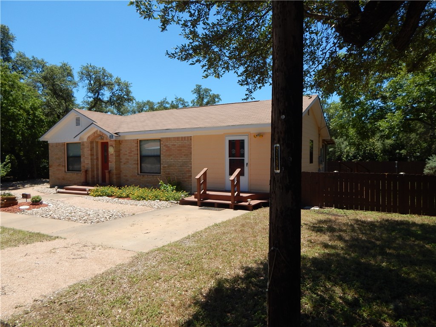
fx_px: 277
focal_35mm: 22
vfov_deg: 61.1
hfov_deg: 76.4
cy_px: 164
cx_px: 218
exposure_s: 1/400
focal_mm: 4
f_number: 6
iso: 125
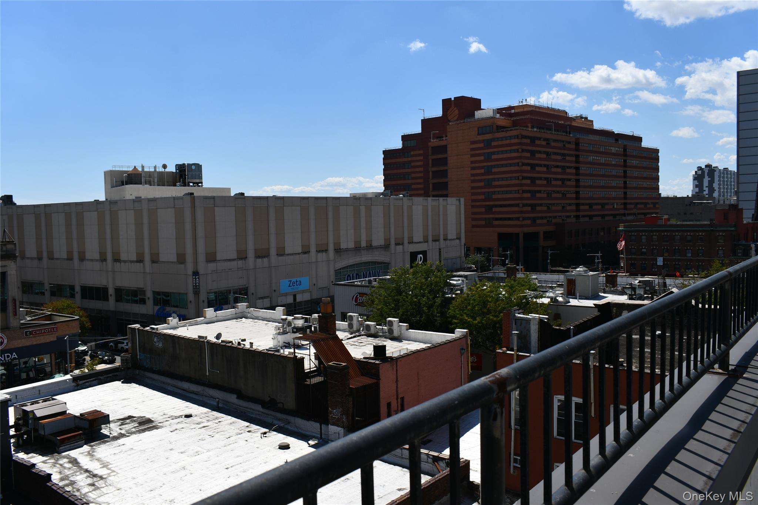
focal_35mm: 30
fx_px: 632
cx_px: 379
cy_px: 252
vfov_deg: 43.6
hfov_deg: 61.9
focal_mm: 20
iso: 100
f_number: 10
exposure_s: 1/400
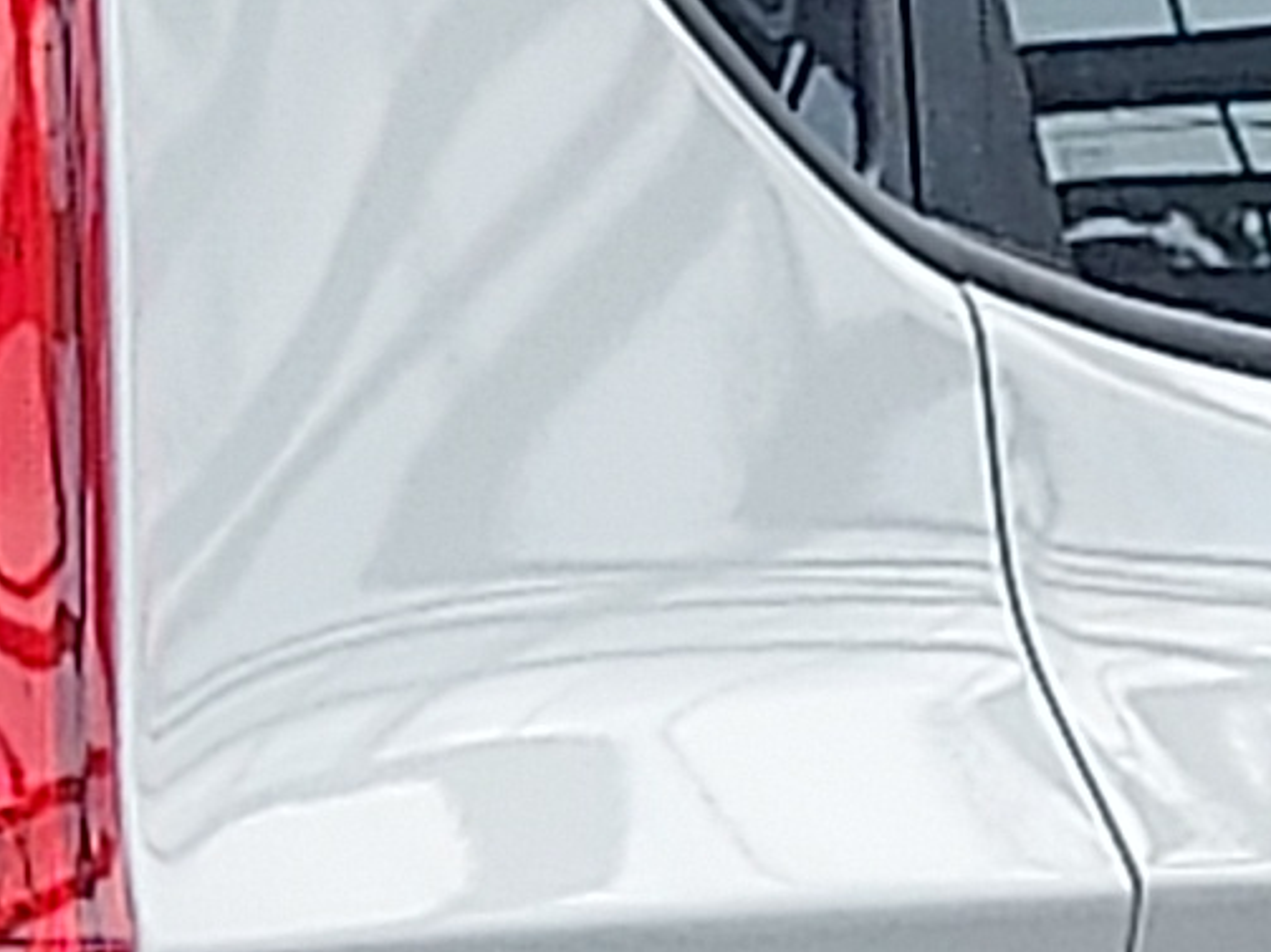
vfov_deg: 7.5
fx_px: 7011
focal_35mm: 191
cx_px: -950
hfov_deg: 9.9
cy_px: 1737
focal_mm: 4.6
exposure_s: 1/795
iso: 40
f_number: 1.8
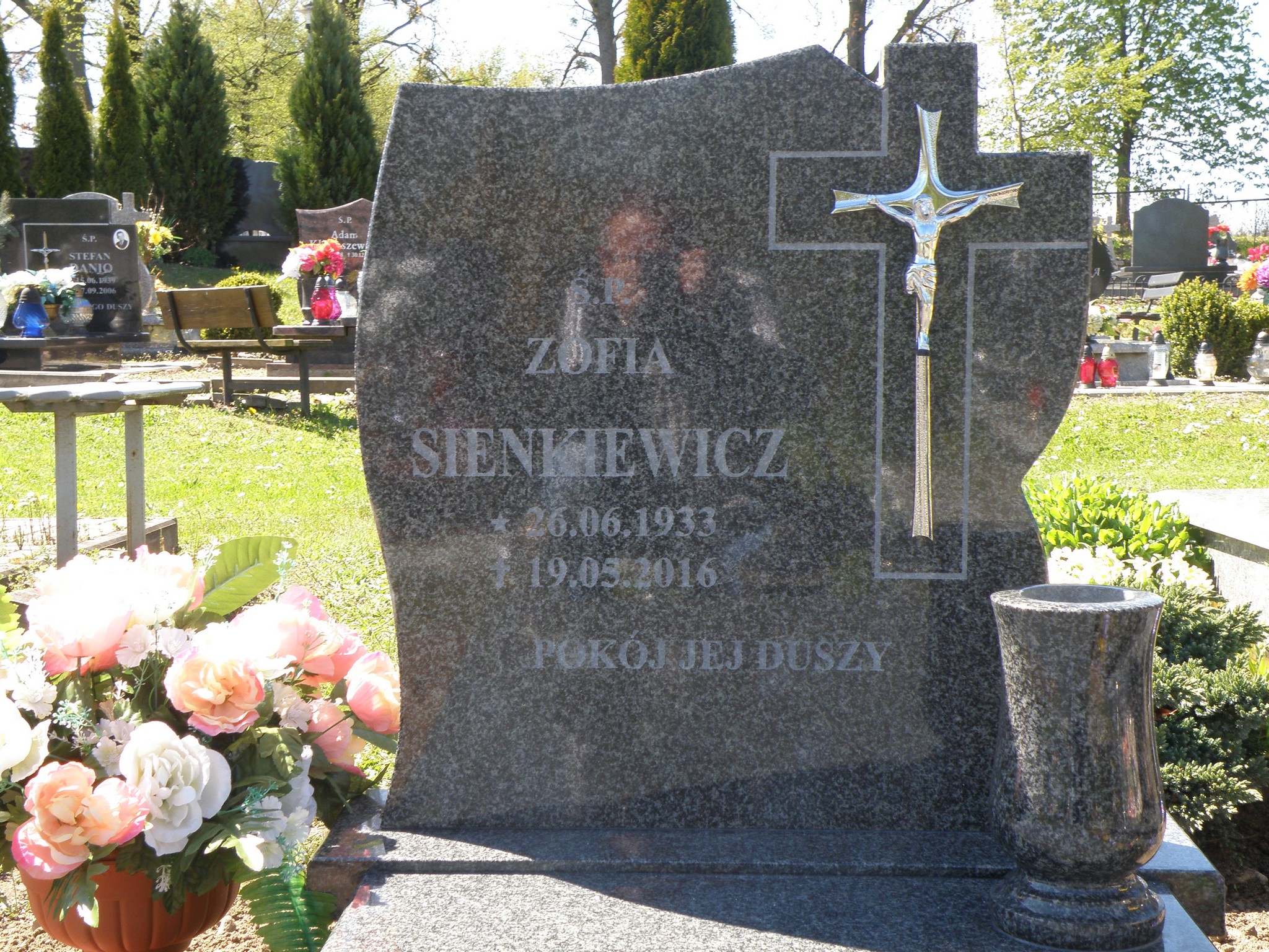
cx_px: 634
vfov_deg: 26.6
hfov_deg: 34.9
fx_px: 2016
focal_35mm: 55
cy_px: 476
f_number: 5.6
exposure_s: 1/80
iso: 64
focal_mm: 9.77
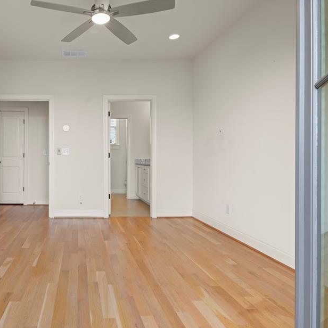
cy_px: 160
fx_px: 257
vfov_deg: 65.0
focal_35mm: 24
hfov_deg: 61.2
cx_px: 80
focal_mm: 17
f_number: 8
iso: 200
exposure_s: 1/13
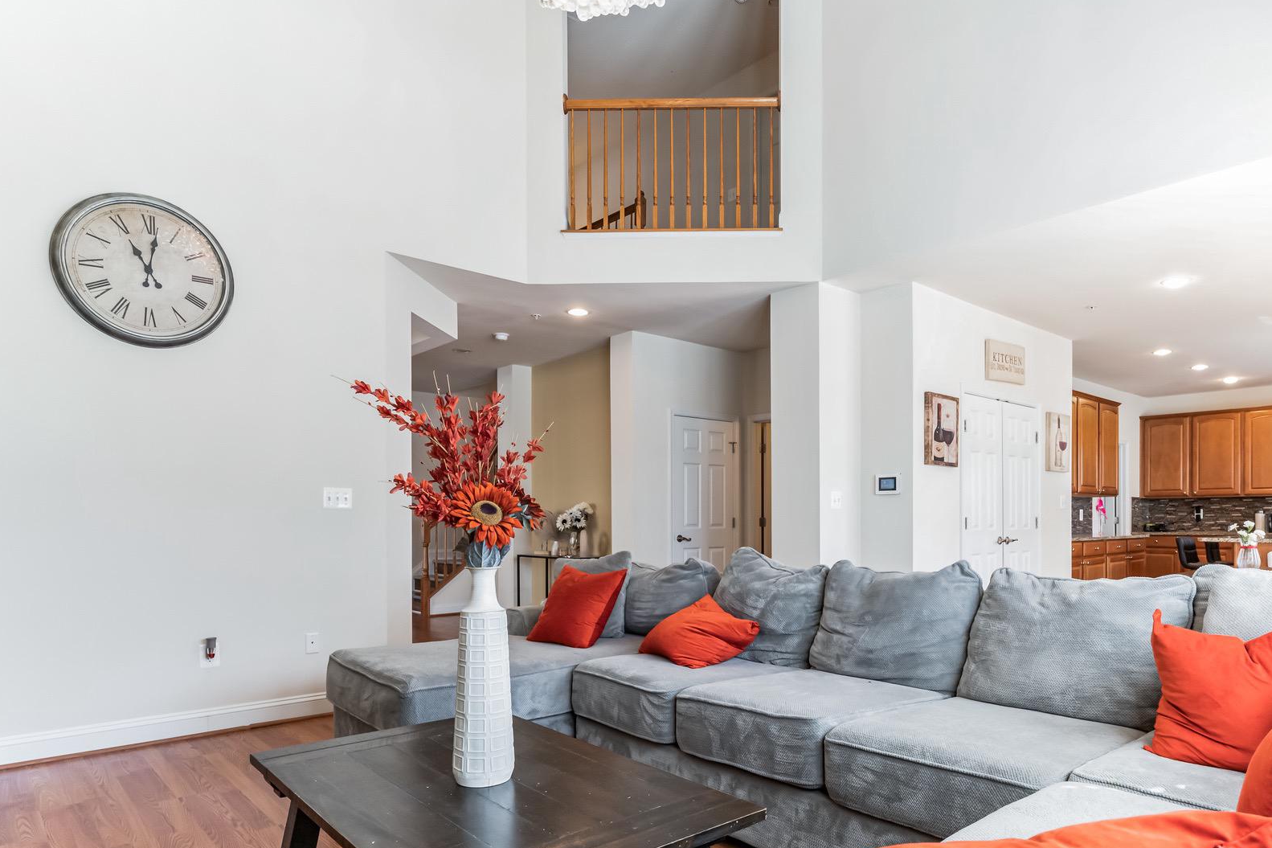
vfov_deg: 56.6
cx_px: 715
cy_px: 528
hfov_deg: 78.2
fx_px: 777
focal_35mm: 22
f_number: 8
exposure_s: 1/15
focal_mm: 17
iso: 400
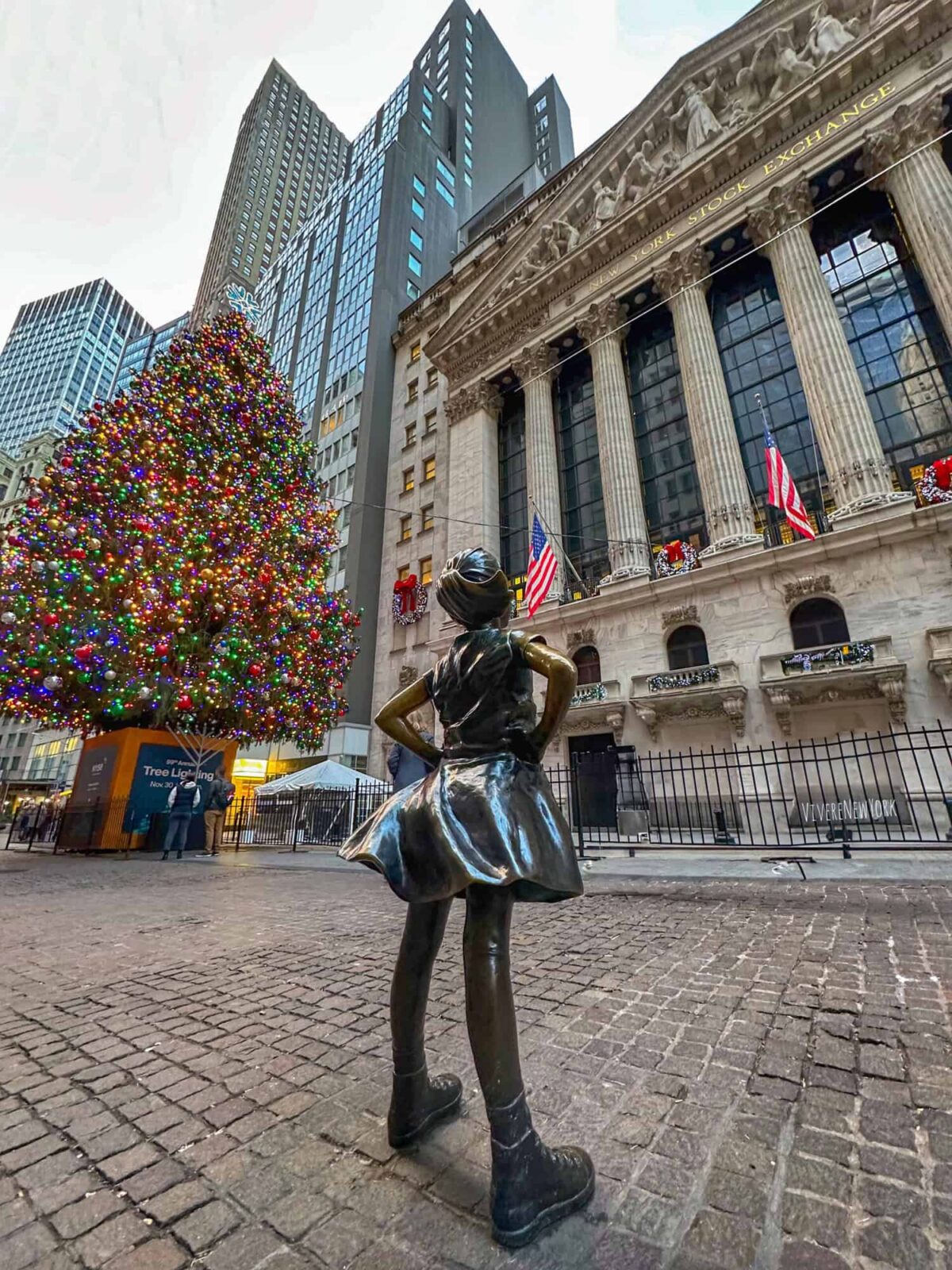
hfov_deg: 85.7
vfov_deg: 102.1
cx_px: 476
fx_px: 513
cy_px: 635
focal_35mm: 14
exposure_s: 1/60
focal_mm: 2.2
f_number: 2.2
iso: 400
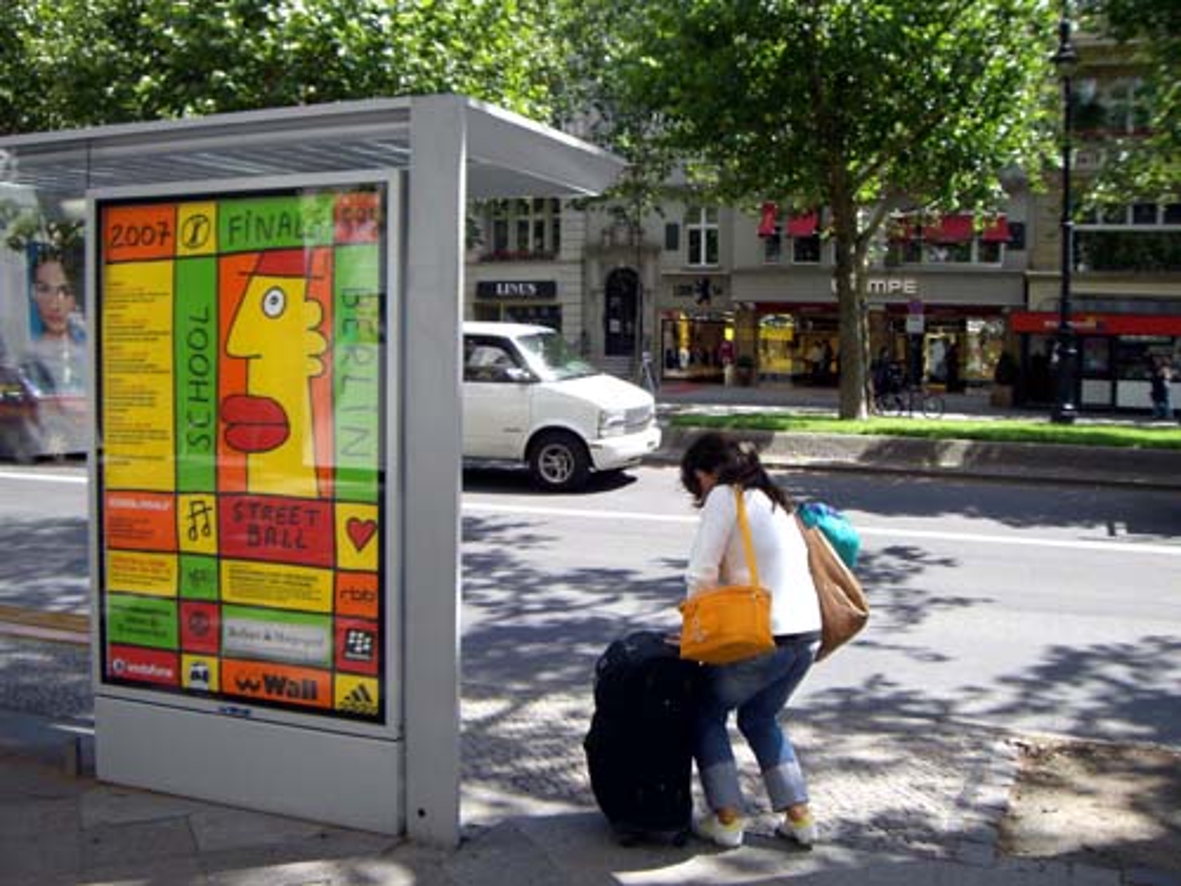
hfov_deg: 49.0
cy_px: 443
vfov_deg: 37.7
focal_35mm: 38
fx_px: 1296
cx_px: 590
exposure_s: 1/400
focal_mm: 6.2
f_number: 2.7
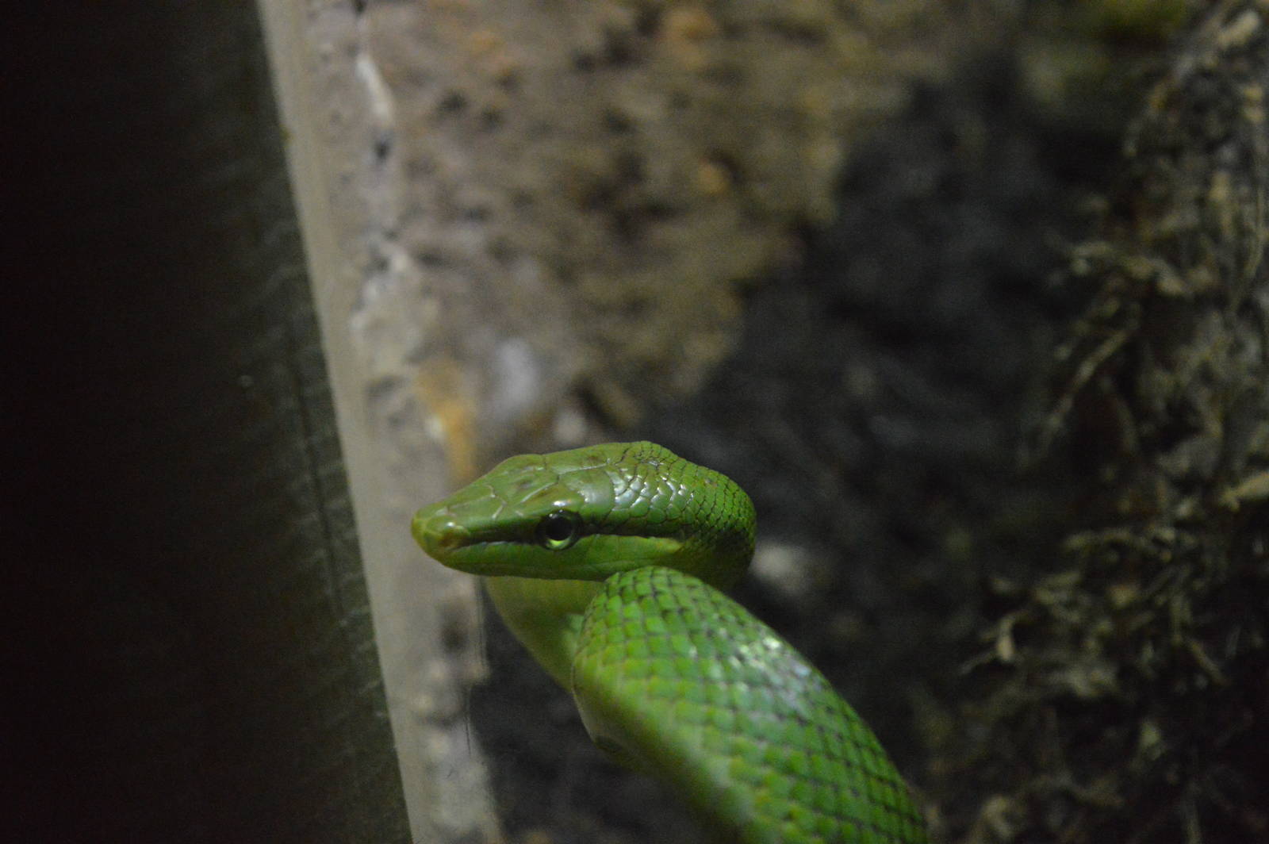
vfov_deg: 16.5
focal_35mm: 82
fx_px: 2906
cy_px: 422
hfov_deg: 24.6
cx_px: 634
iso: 6400
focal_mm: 55
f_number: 5.6
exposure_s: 1/250
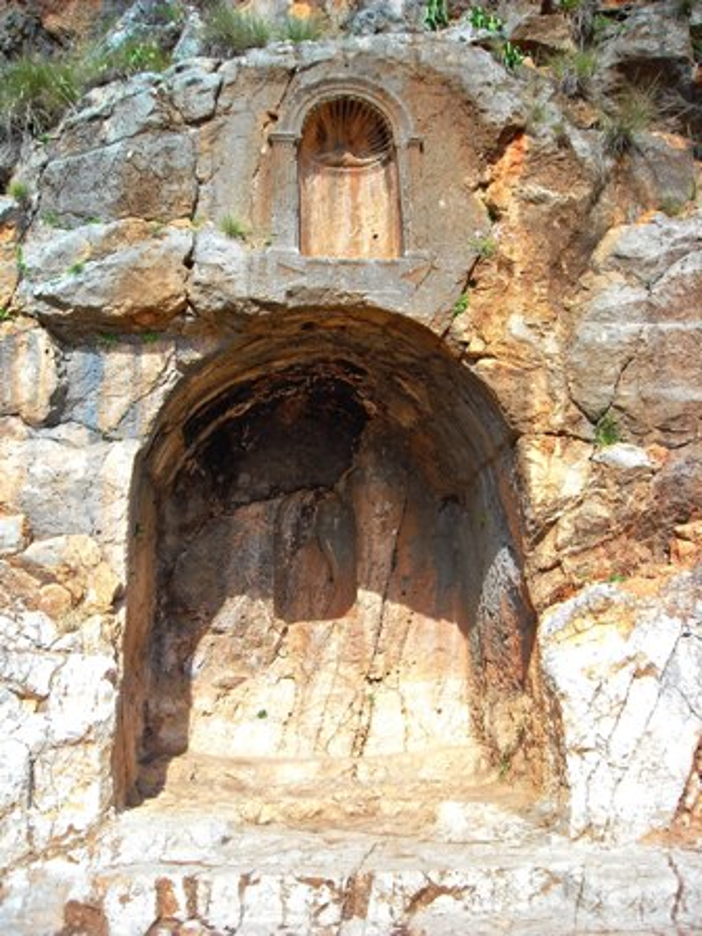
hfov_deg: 40.7
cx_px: 351
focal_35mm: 35
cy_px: 468
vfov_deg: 52.6
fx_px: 946
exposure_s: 1/141
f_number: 5.6
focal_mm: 5.7
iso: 64
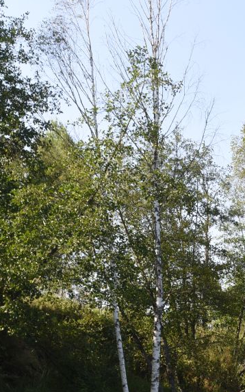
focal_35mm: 74
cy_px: 290
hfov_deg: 15.5
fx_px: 791
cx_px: 420
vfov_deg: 27.5
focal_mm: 32
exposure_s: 1/125
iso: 100
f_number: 6.3
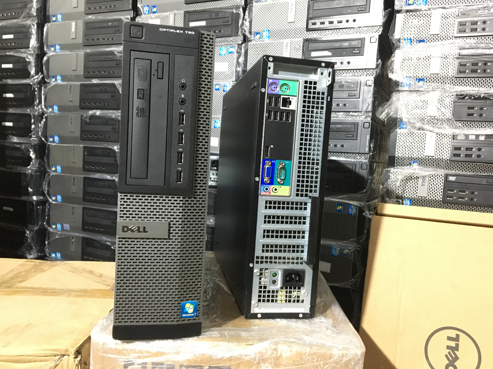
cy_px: 184
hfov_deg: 61.7
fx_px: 413
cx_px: 246
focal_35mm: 29
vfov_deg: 48.2
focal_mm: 4.15
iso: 250
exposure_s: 1/17
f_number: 2.2
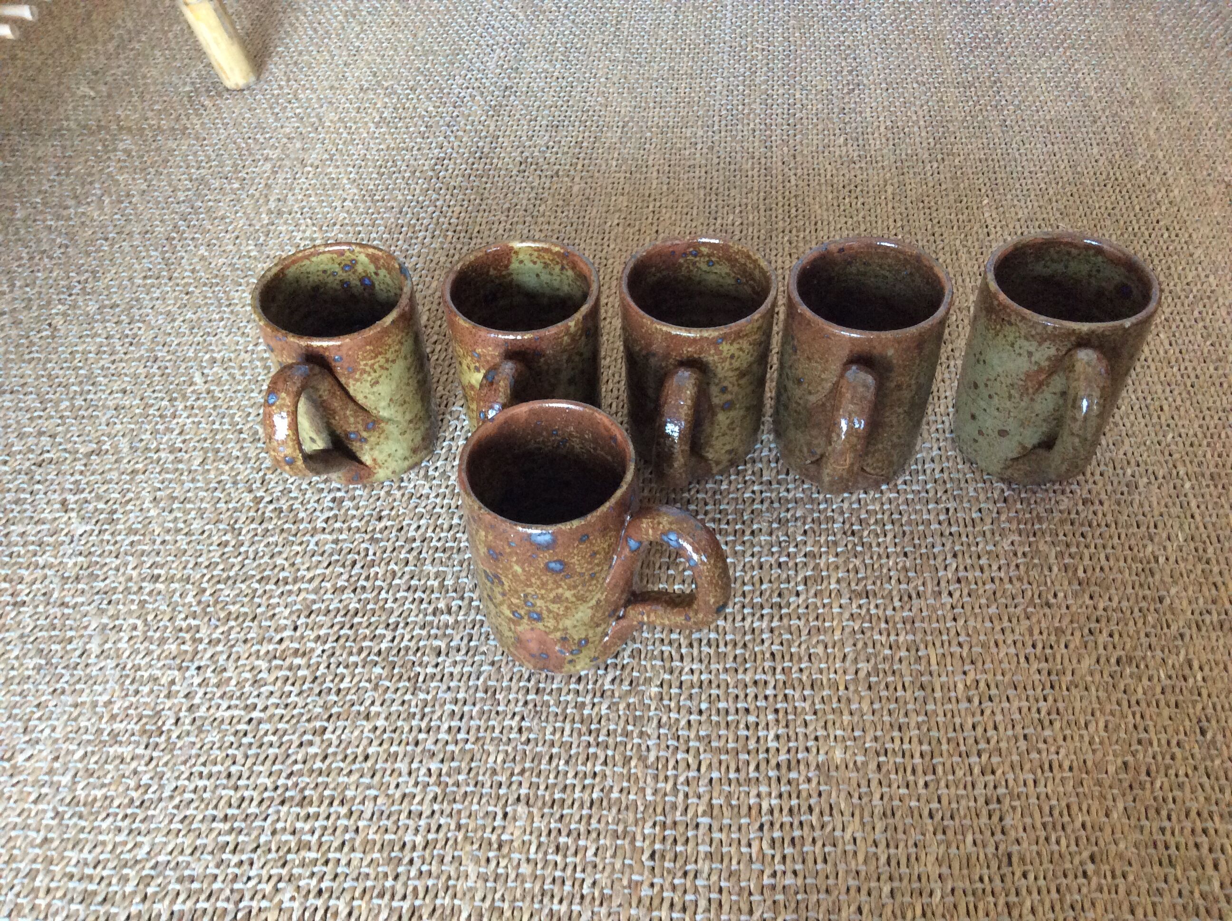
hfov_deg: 56.9
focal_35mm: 32
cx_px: 616
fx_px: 1137
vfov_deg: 44.1
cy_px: 460
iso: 200
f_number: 2.4
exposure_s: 1/25
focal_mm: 3.3
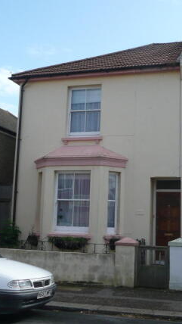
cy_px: 159
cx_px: 112
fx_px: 394
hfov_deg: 25.9
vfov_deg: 44.6
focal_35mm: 46
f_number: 3.3
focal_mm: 4.6
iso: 100
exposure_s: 1/640
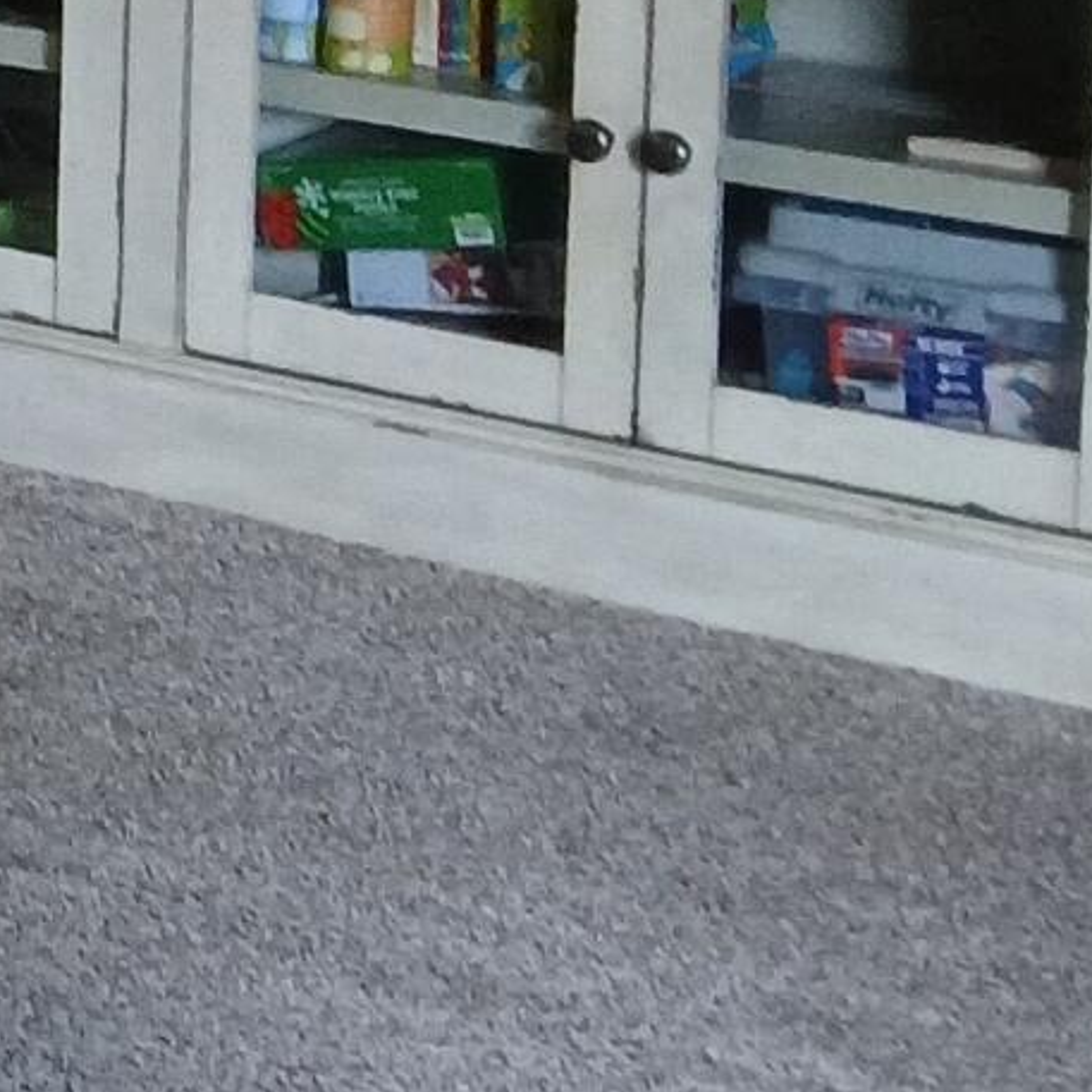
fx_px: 5389
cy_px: -461
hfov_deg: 9.2
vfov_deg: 11.2
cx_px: -2217
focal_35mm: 151
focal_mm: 3.98
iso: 200
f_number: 1.8
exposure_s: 1/30
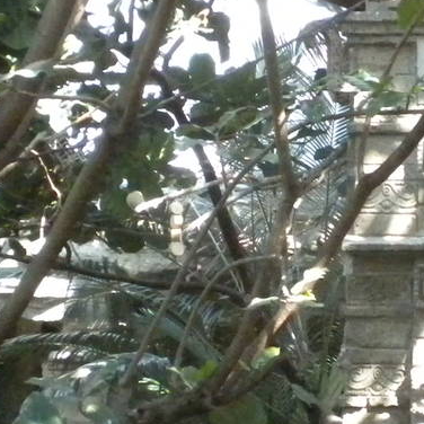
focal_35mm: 139
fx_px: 1926
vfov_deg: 12.5
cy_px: 345
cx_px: 382
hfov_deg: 12.5
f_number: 3.5
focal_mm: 6.6
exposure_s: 1/103
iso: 800
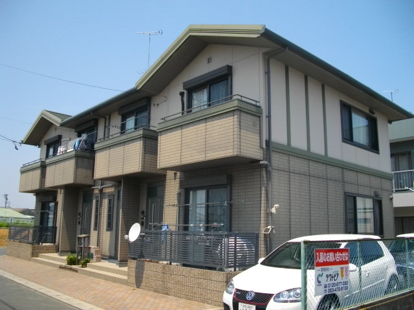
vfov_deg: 45.4
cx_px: 207
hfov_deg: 58.4
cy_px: 155
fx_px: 371
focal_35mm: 31
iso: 100
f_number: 8.8
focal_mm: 5.7
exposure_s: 1/160
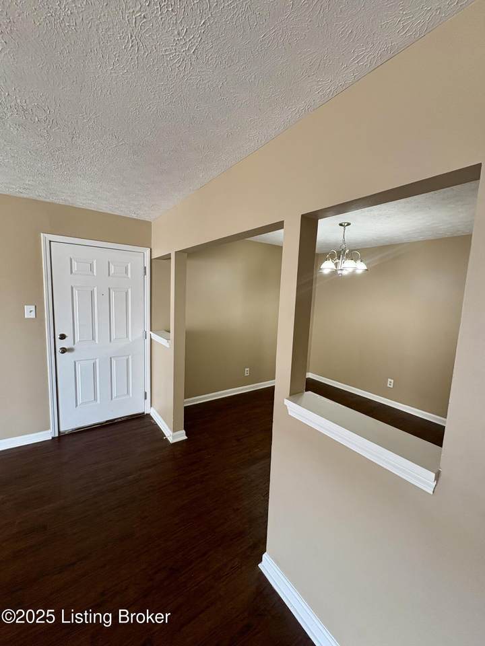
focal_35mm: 14
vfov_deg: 102.1
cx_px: 242
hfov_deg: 85.7
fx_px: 262
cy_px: 323
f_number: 2.2
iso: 160
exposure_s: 1/60
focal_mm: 2.22
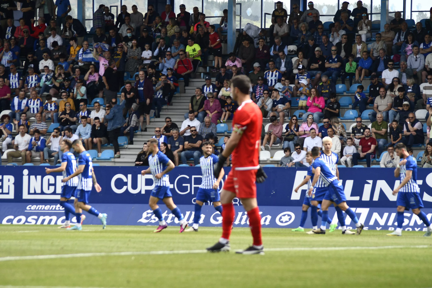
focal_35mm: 232
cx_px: 216
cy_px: 144
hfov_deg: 8.9
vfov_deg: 5.9
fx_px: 2784
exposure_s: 1/1000
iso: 400
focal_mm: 155
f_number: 5
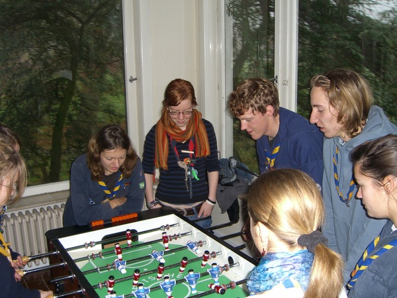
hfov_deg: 49.0
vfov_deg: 37.7
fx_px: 436
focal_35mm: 38
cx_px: 198
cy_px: 149
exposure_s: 1/60
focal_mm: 7.9
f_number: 2.8
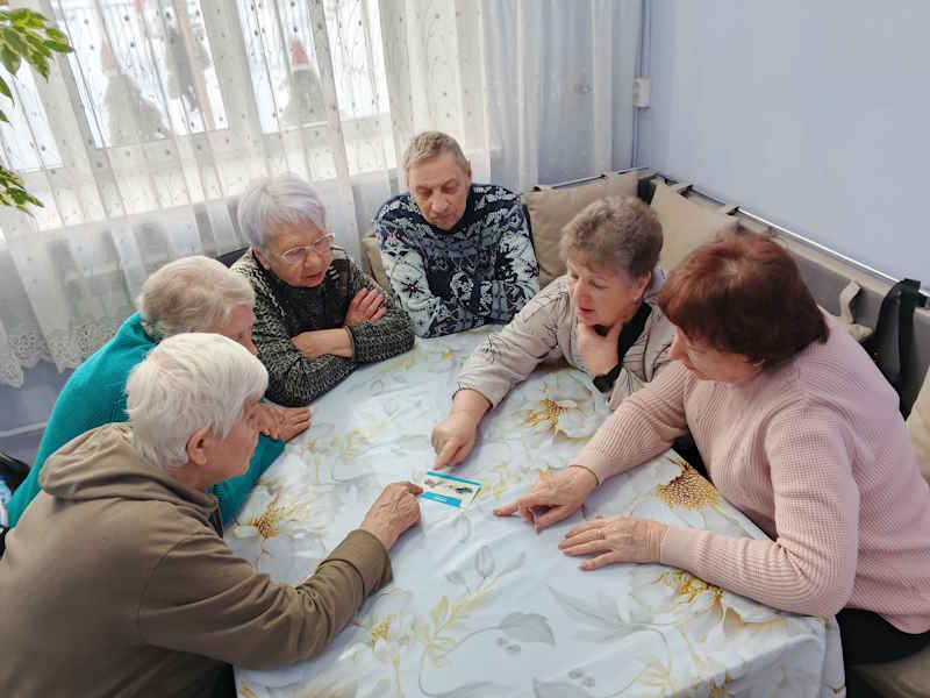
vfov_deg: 51.4
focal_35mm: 27
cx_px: 465
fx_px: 725
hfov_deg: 65.3
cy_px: 349
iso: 492
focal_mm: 4.11
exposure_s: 1/50
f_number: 1.6
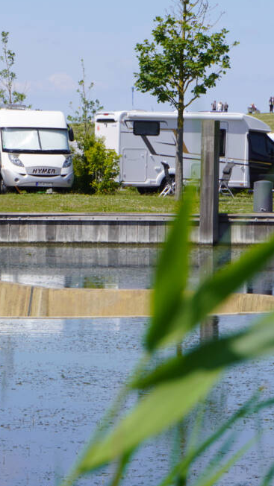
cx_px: -29
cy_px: 233
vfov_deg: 10.5
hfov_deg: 5.9
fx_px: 2647
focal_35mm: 205
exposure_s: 1/250
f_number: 9
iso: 100
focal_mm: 83.1
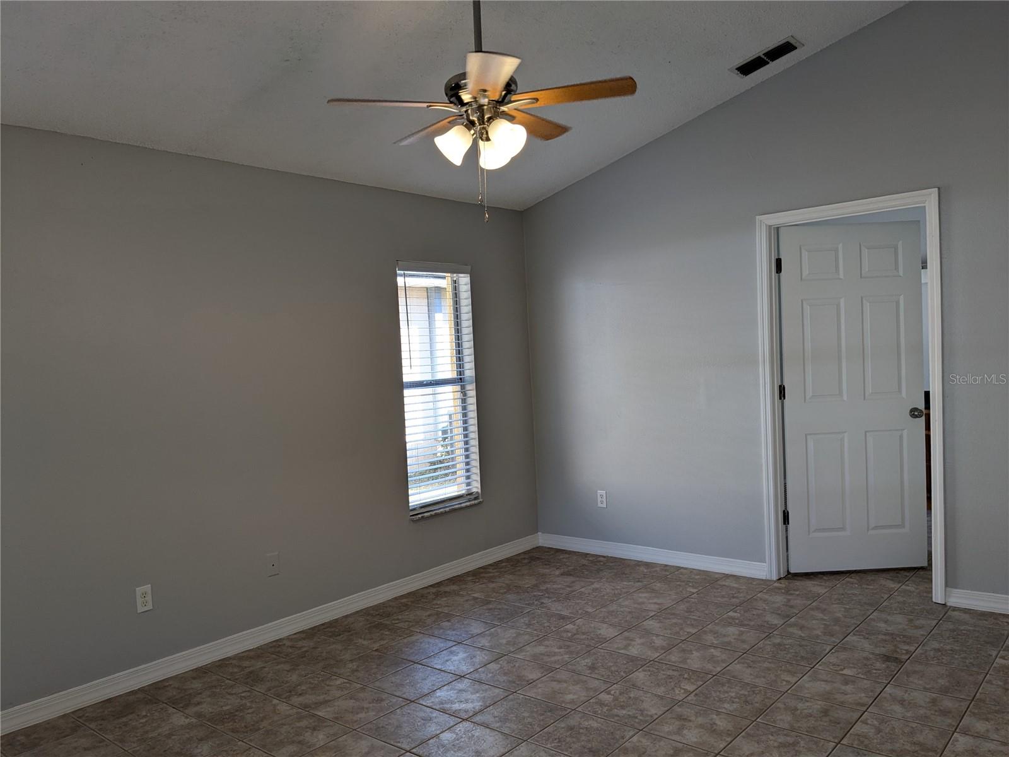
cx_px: 504
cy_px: 378
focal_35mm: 27
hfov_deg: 65.3
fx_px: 787
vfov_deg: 51.4
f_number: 1.73
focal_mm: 4.38
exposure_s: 1/282
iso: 90
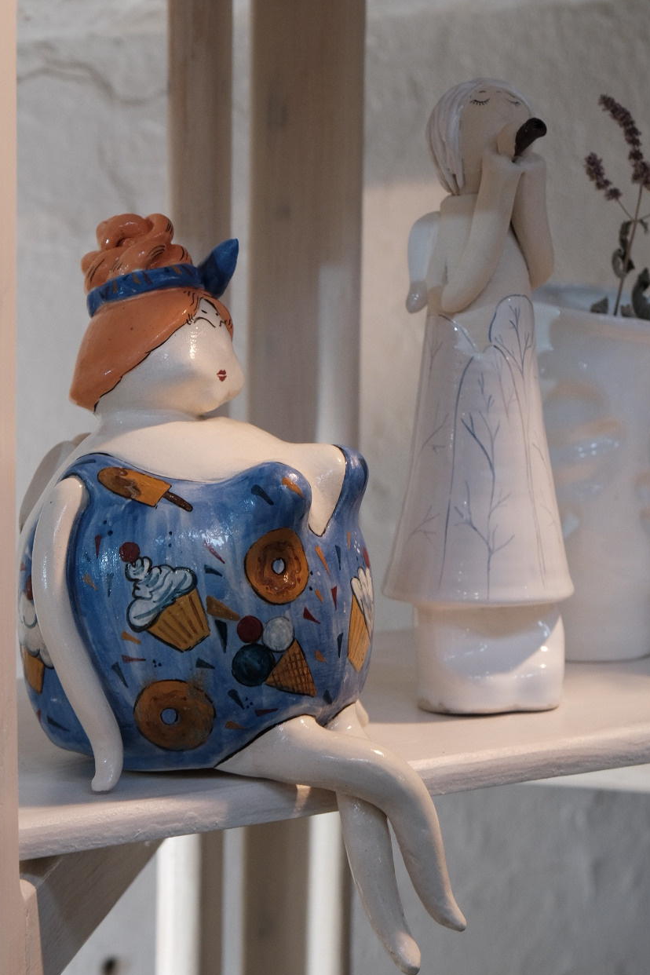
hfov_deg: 8.4
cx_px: 270
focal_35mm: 163
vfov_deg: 12.6
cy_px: 419
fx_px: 4414
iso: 800
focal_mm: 76.3
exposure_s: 1/60
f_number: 4
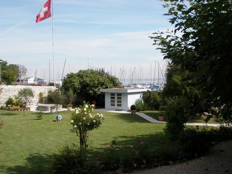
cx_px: 116
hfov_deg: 49.0
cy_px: 87
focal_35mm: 38
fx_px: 255
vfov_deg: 37.7
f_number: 3.5
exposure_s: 1/640
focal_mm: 6.7
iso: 80
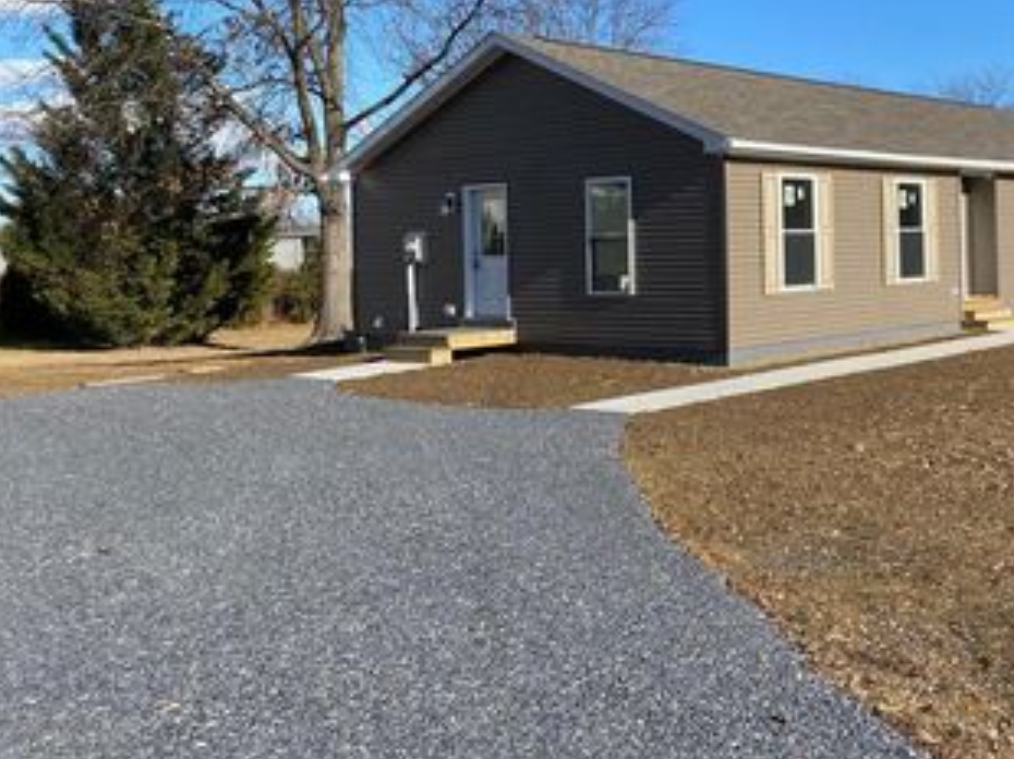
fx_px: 1229
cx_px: 788
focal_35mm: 42
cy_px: 227
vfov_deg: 33.9
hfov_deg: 43.1
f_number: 1.8
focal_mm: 4.25
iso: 32
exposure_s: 1/2183
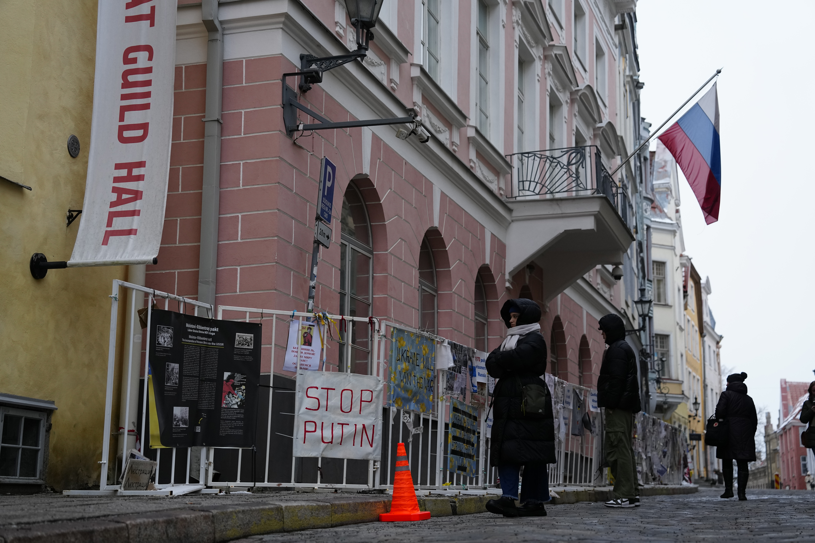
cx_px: 408
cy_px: 272
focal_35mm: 55
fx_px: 1245
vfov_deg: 24.6
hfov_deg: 36.2
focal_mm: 55
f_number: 2.8
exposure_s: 1/800
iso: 800
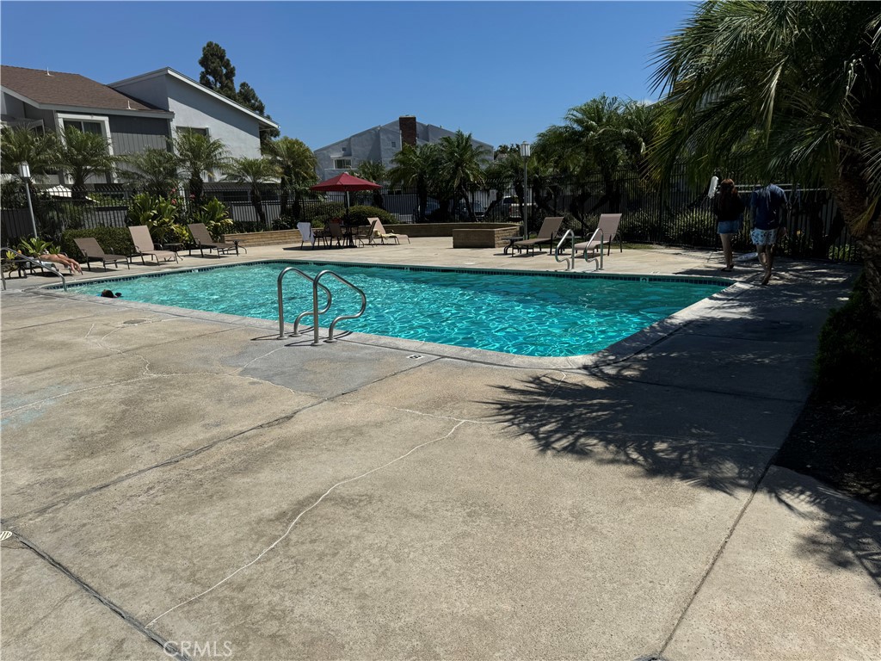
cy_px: 330
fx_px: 611
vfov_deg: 56.8
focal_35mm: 24
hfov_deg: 71.6
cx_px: 440
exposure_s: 1/7937
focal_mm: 6.76
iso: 80
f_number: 1.78
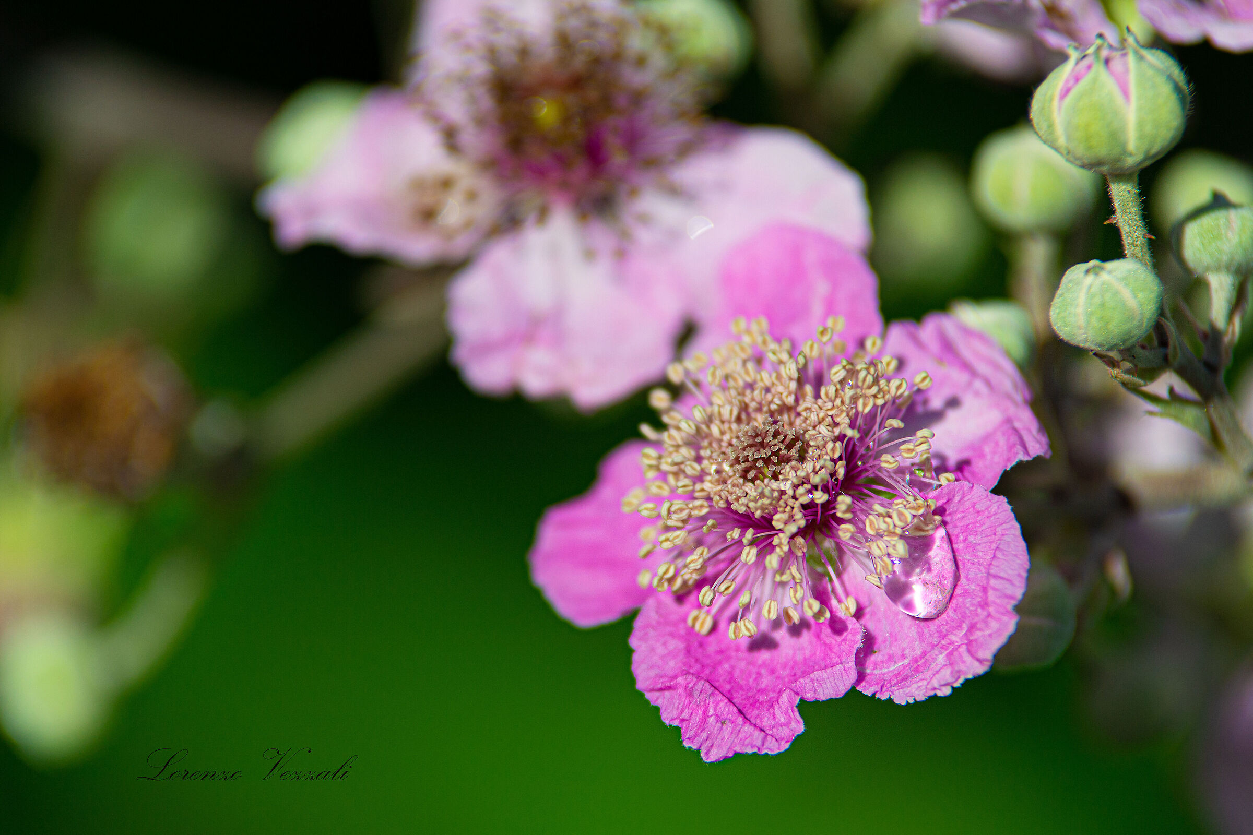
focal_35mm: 300
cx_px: 626
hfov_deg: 6.9
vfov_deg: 4.6
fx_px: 10441
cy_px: 418
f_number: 5
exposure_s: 1/1000
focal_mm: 200
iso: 100
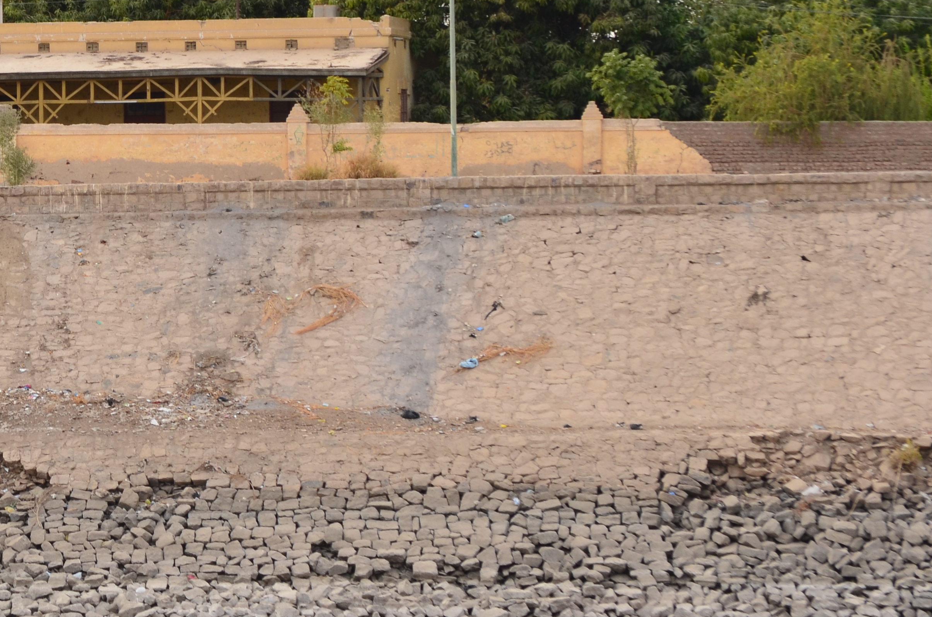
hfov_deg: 6.4
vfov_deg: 4.2
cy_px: 201
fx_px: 8319
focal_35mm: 322
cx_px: -12
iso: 200
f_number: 11
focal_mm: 105
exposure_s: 1/125
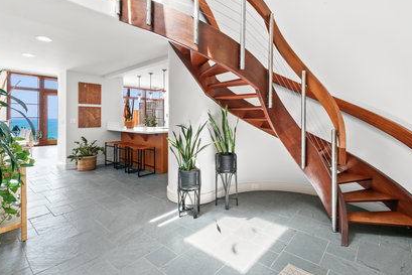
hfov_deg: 93.3
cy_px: 132
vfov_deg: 70.5
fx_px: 195
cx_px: 208
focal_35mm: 17
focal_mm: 16
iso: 400
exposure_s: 1/3
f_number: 16
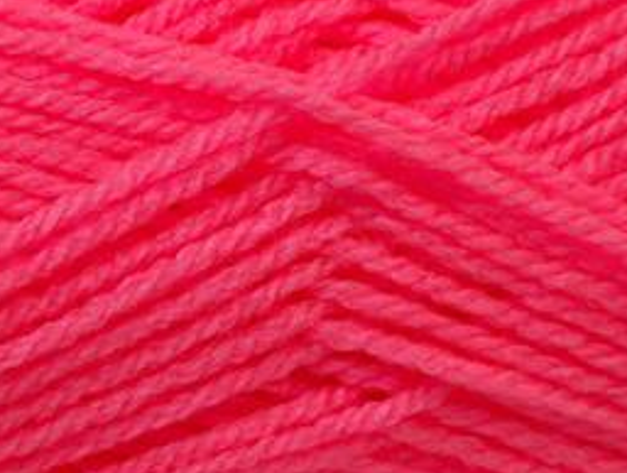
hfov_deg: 10.9
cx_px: 314
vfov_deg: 8.2
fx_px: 3285
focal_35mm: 181
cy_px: 148
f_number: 3
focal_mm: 23.76
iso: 200
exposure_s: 1/37.3
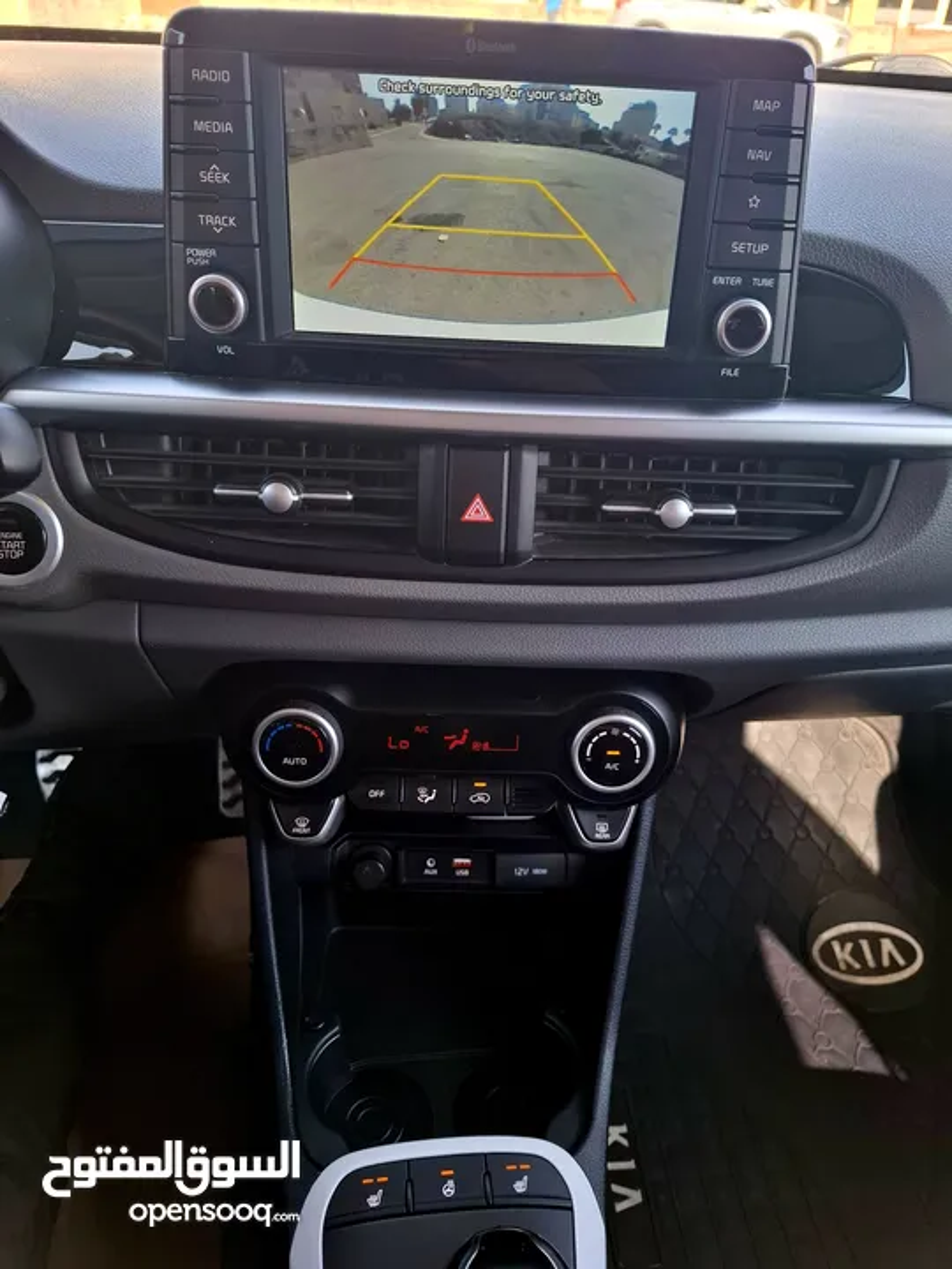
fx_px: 843
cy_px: 634
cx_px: 476
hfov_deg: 58.9
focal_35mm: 23
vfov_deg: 73.9
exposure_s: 1/120
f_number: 1.8
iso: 64
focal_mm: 5.54
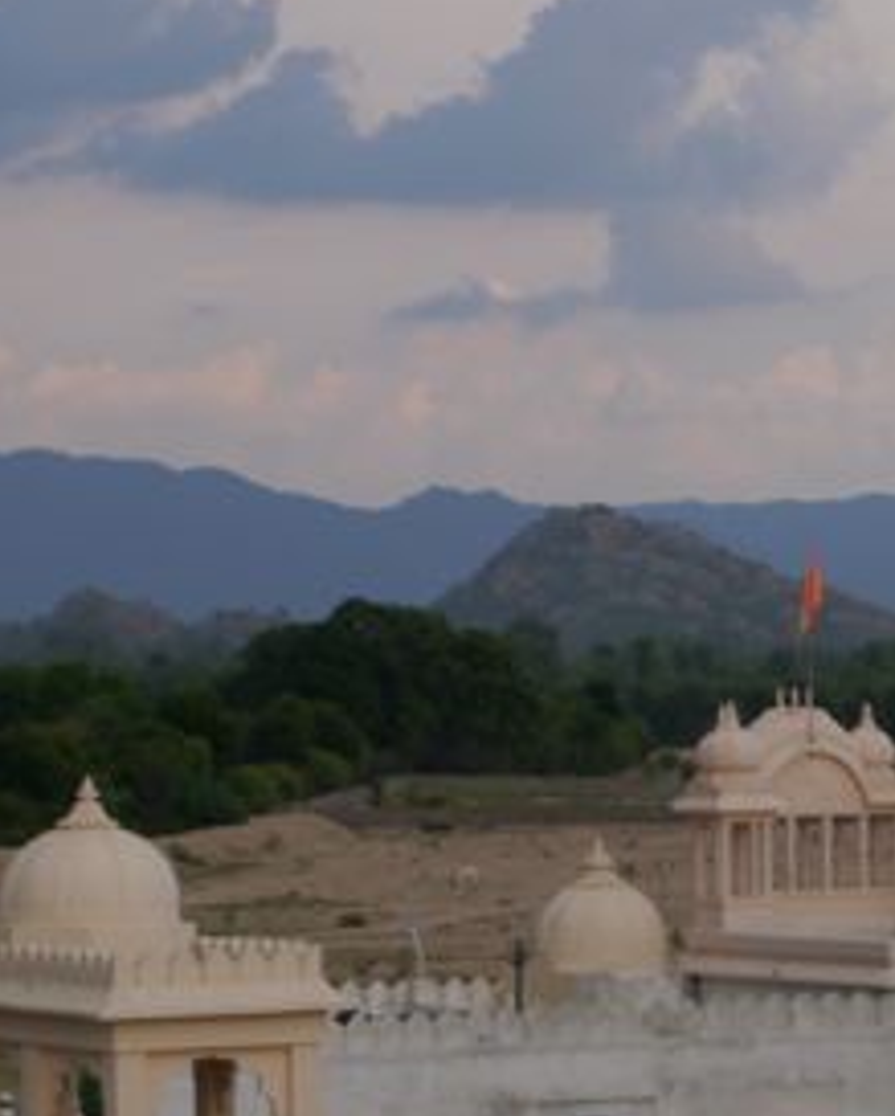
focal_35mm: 192
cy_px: 568
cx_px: 642
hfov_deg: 8.1
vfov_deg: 10.0
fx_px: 6347
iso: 160
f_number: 7.1
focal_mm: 42
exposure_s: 1/250
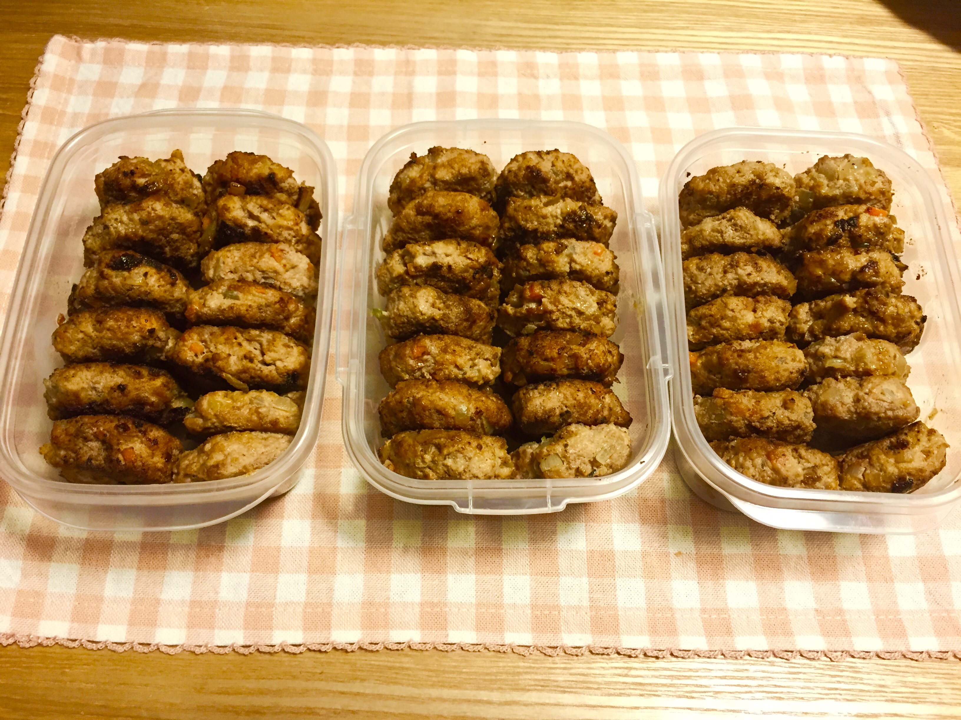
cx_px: 480
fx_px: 805
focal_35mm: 29
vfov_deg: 48.2
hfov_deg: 61.7
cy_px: 360
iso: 160
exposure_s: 1/30
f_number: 2.2
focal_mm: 4.15
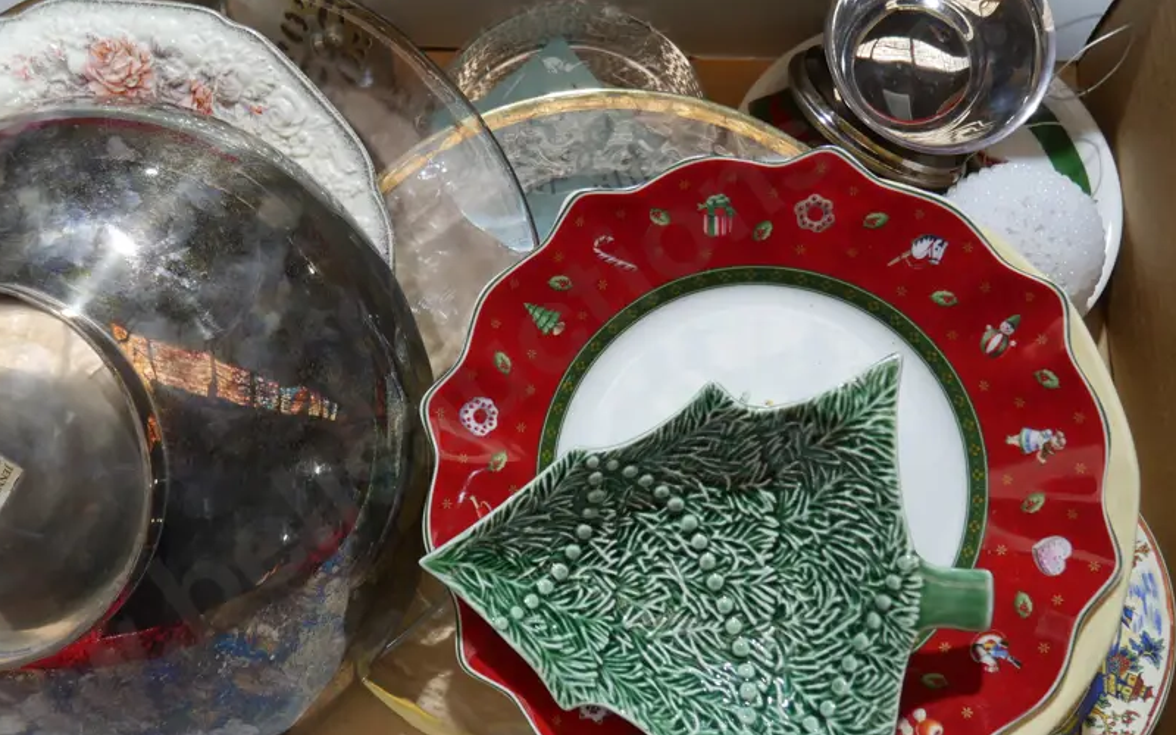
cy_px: 374
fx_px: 1218
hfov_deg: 51.4
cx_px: 503
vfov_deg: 33.6
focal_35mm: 38
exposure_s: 1/60
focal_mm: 14
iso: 200
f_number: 3.5
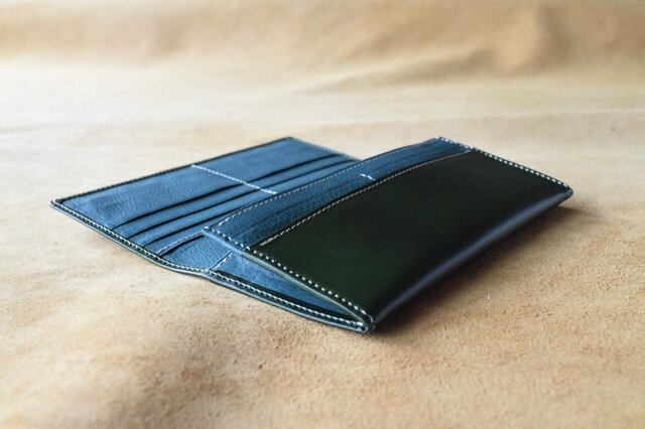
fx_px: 752
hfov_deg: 46.4
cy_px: 214
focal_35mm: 42
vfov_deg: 31.9
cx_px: 322
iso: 8000
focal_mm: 28
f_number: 8
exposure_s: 1/250
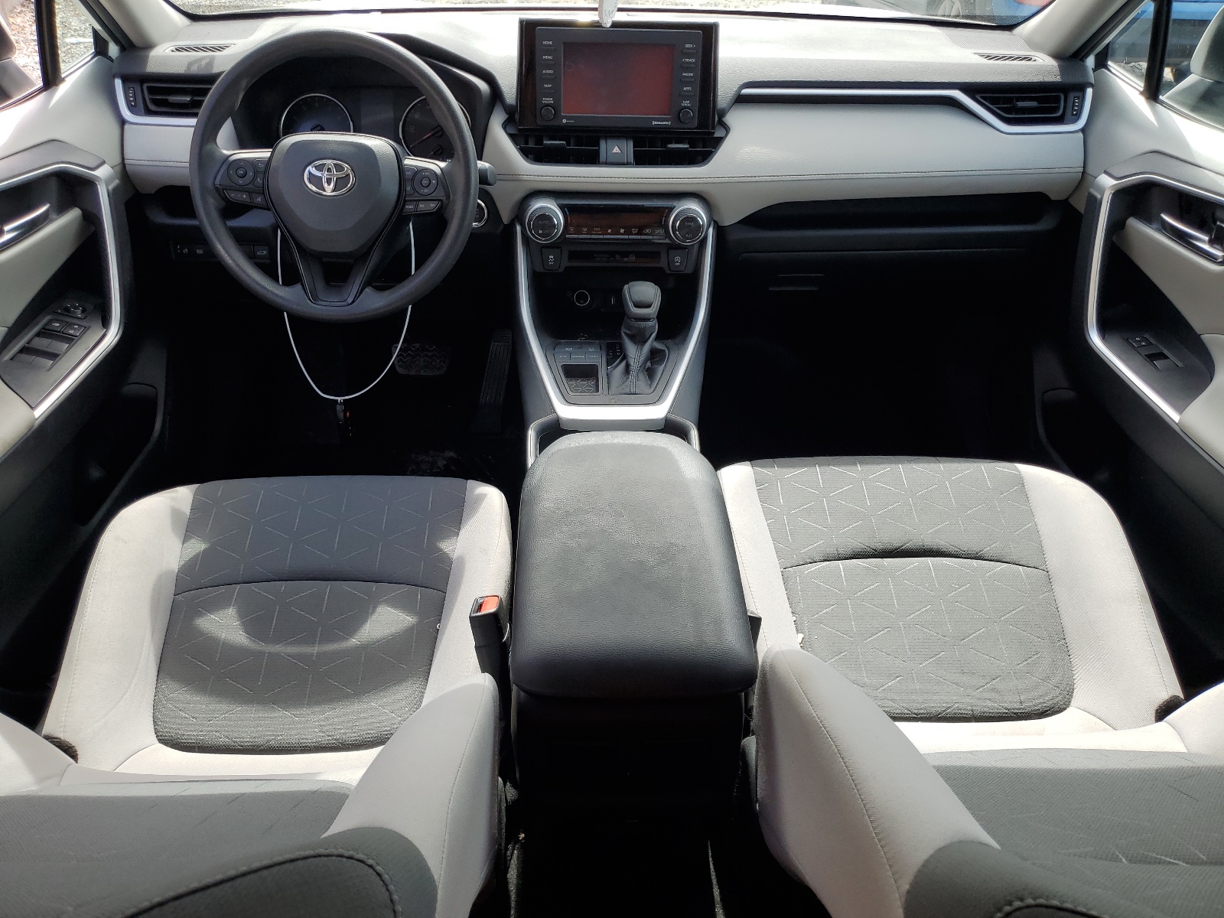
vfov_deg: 53.1
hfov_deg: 67.3
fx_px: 919
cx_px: 612
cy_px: 459
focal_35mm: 26
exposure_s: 1/556
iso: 50
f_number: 1.5
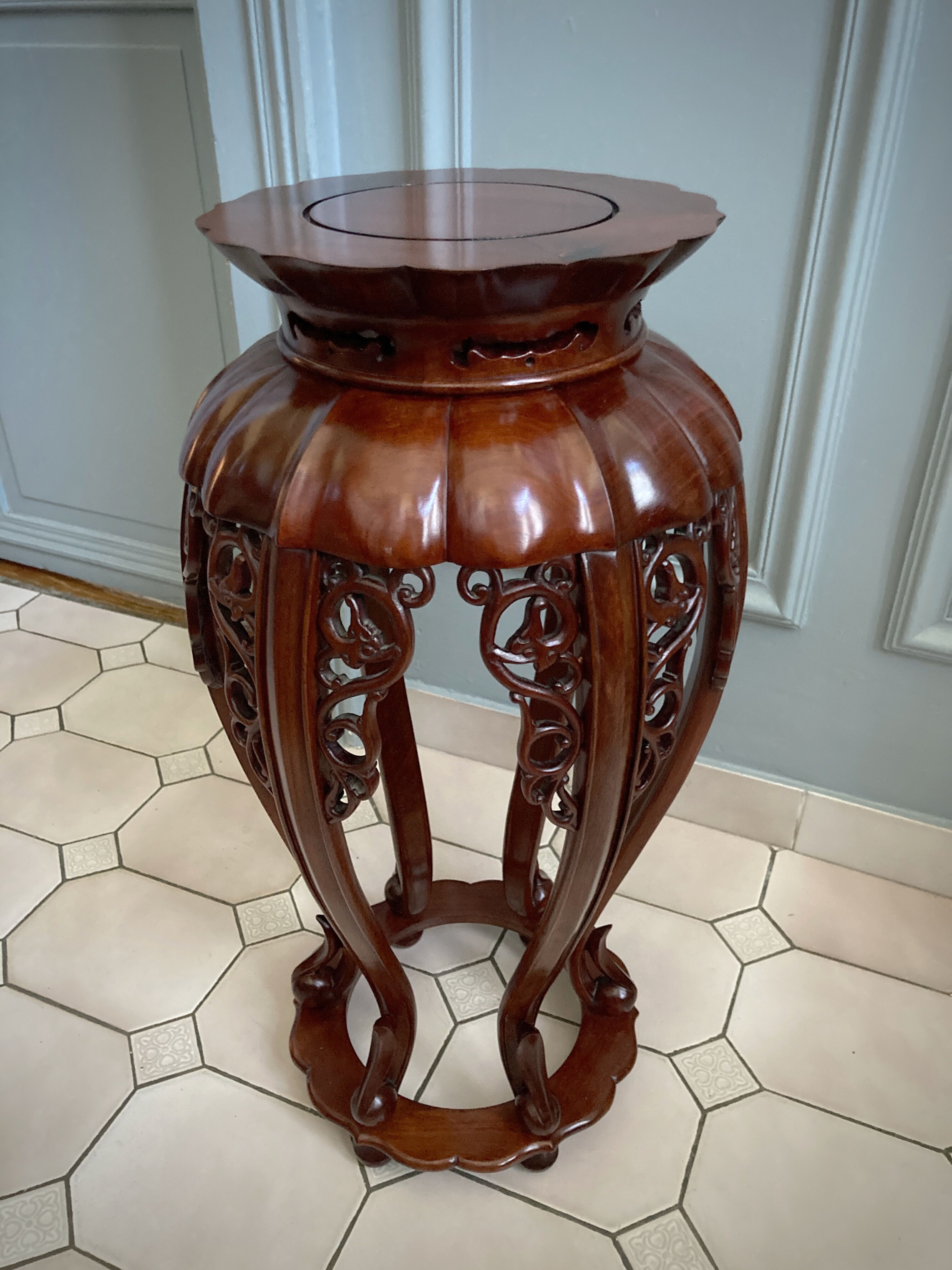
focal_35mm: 28
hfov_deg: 49.7
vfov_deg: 63.4
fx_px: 1027
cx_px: 476
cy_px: 635
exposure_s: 1/27
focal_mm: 3.99
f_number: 1.8
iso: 640
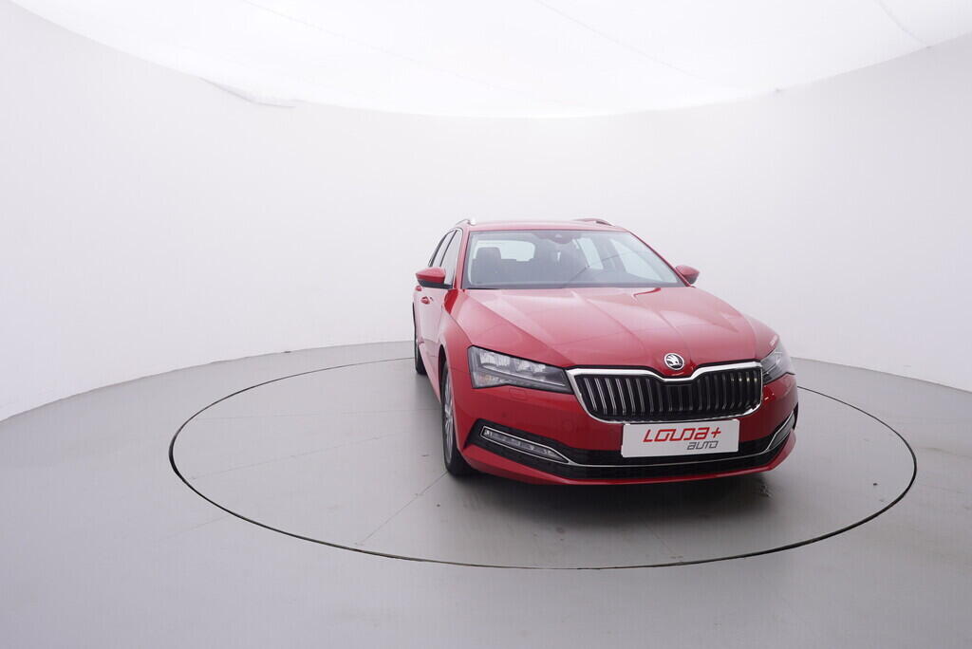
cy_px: 324
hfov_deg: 77.3
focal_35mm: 22
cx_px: 486
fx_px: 608
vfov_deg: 56.2
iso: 200
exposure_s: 1/80
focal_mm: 15
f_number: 5
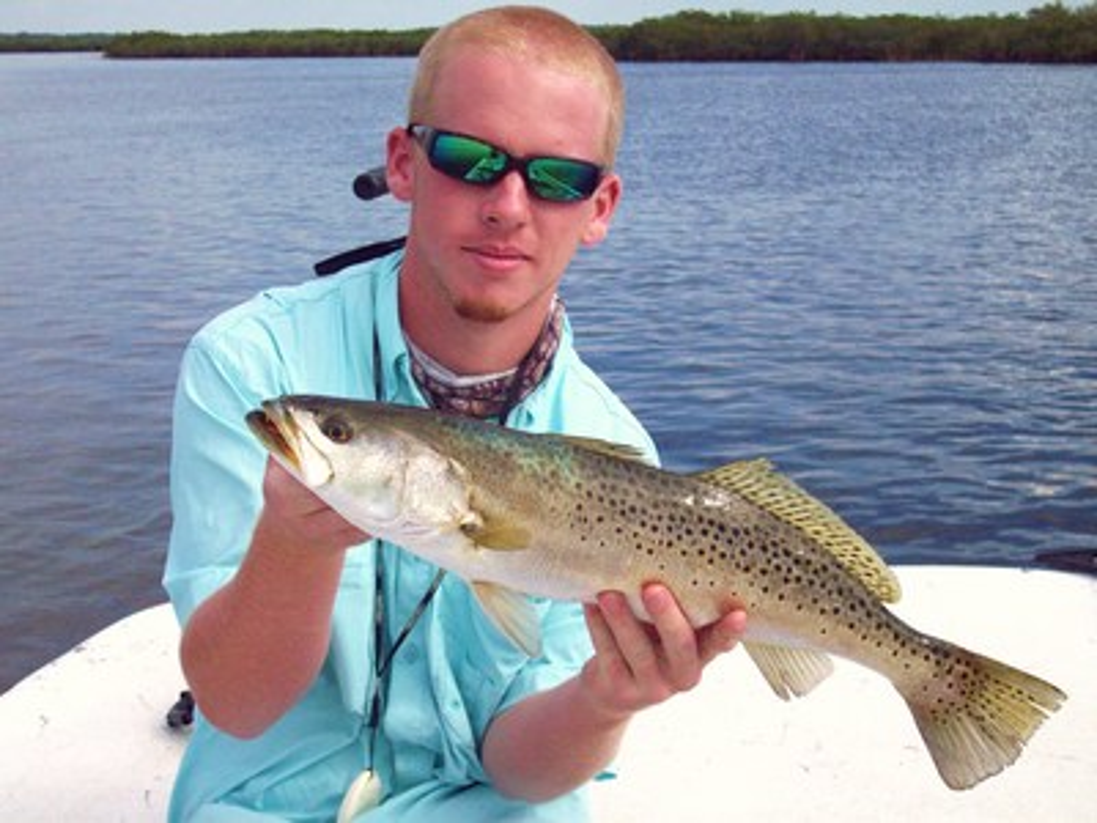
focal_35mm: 64
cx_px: 548
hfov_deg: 30.3
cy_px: 412
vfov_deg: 22.9
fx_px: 2028
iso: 80
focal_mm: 10.7
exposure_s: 1/402
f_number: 7.6
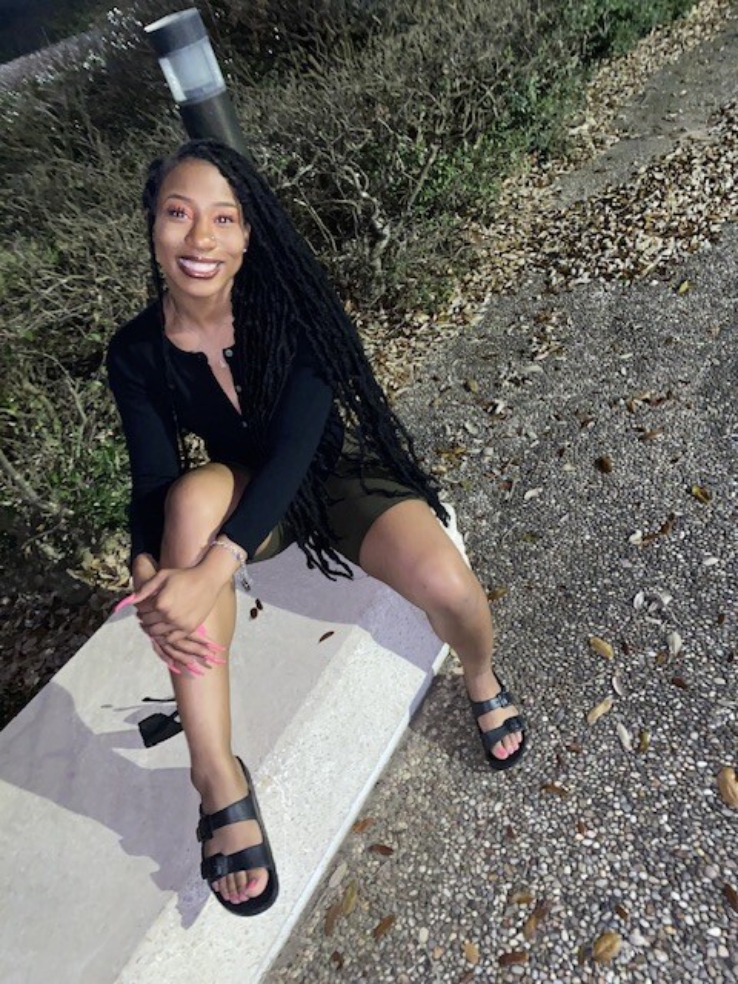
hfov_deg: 53.1
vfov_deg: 67.3
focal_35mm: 26
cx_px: 369
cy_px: 492
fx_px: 739
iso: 320
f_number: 1.8
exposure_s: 1/4
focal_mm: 4.25
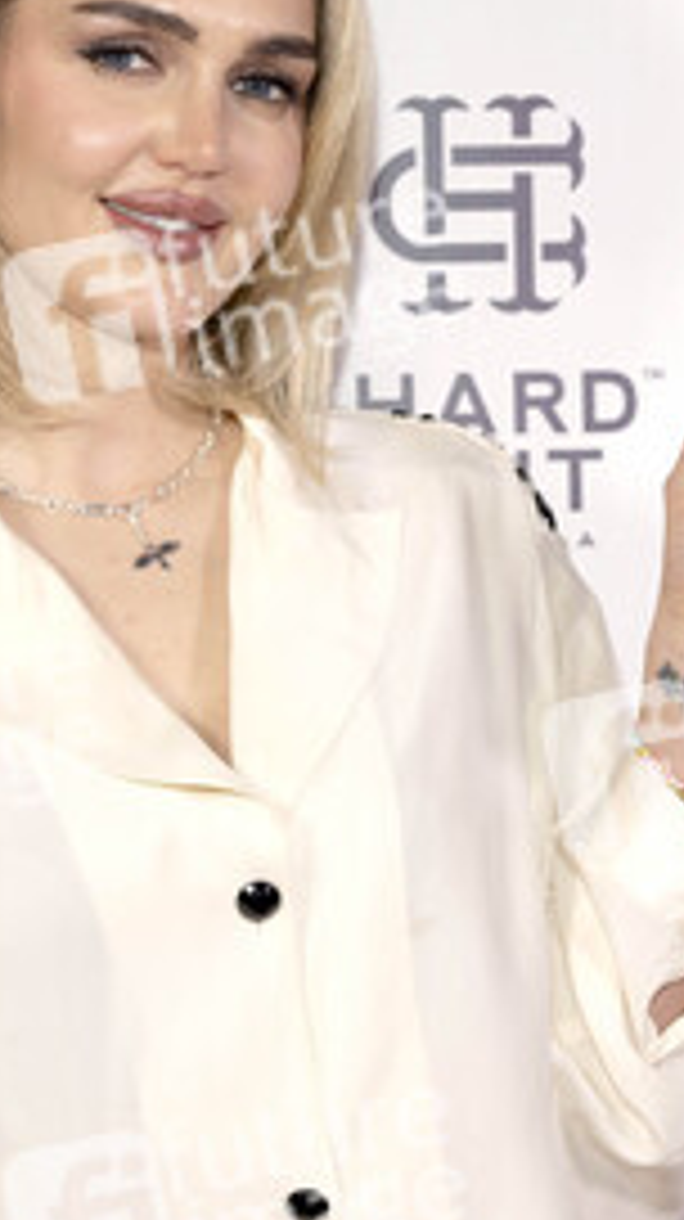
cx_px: 364
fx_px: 3845
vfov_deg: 18.0
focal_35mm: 119
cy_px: 522
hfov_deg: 10.2
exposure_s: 1/200
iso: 800
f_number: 5
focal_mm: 77
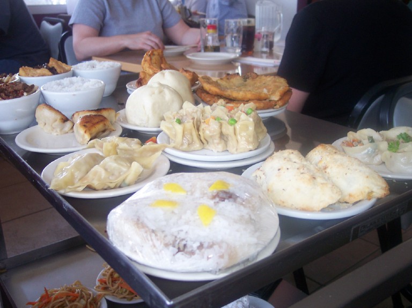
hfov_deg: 49.0
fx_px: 452
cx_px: 206
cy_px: 154
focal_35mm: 38
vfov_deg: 37.7
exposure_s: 1/60
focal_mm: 8
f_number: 2.8
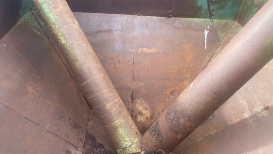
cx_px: 138
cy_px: 59
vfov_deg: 40.0
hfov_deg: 66.0
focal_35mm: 29
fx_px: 210
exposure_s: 1/255
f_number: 1.8
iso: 32
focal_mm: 4.25
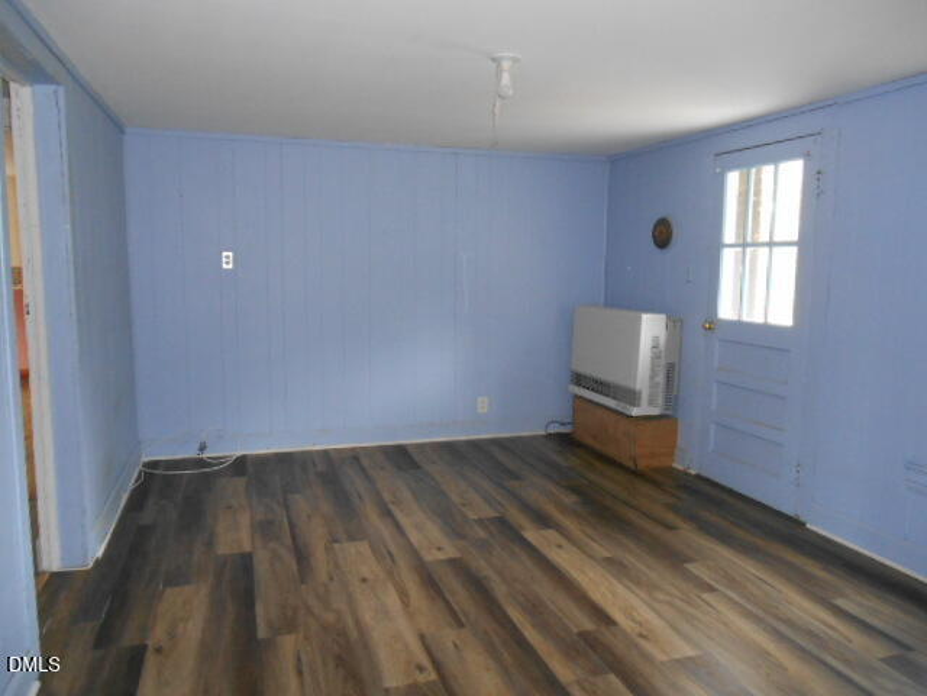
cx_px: 464
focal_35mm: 26
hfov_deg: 67.3
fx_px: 696
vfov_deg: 53.1
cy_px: 348
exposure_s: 1/25
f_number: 3.4
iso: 400
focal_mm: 4.7
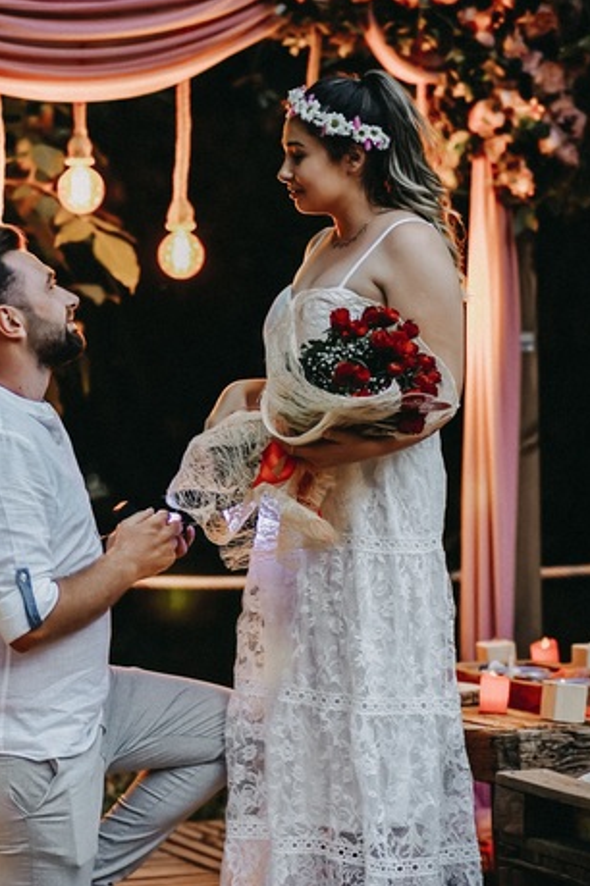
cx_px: 183
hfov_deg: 9.6
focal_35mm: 142
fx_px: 3496
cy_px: 428
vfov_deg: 14.5
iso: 1000
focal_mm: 85
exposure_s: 1/125
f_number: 1.6
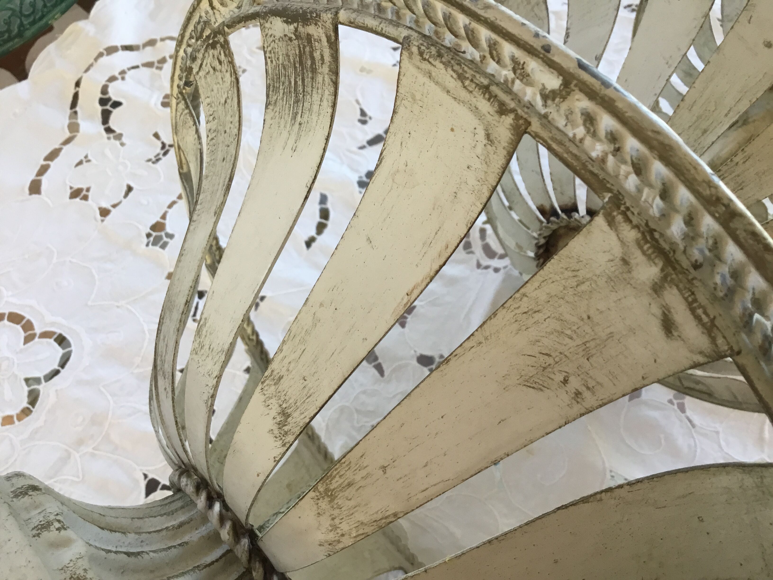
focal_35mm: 31
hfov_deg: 58.4
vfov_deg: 45.4
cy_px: 290
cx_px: 386
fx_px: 692
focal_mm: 3.3
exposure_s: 1/33
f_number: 2.4
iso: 40
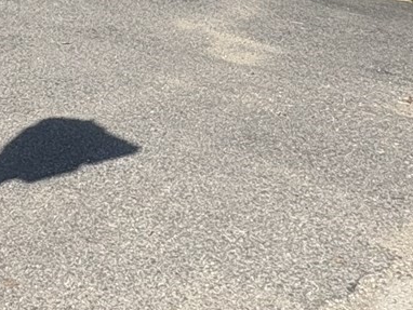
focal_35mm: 75
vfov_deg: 17.6
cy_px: -157
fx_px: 895
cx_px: 81
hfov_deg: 25.5
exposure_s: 1/1323
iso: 50
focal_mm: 2.22
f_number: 2.2
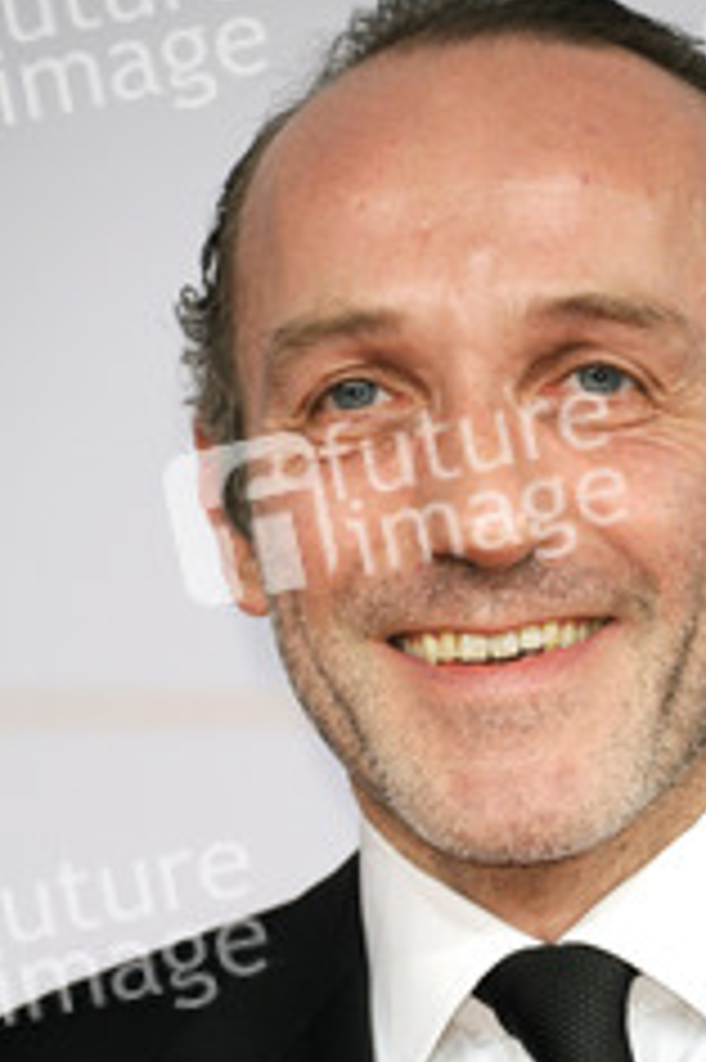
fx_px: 14964
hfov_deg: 2.7
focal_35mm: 508
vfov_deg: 4.1
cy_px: 724
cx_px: 526
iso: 1000
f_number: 5.6
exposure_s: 1/250
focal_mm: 300
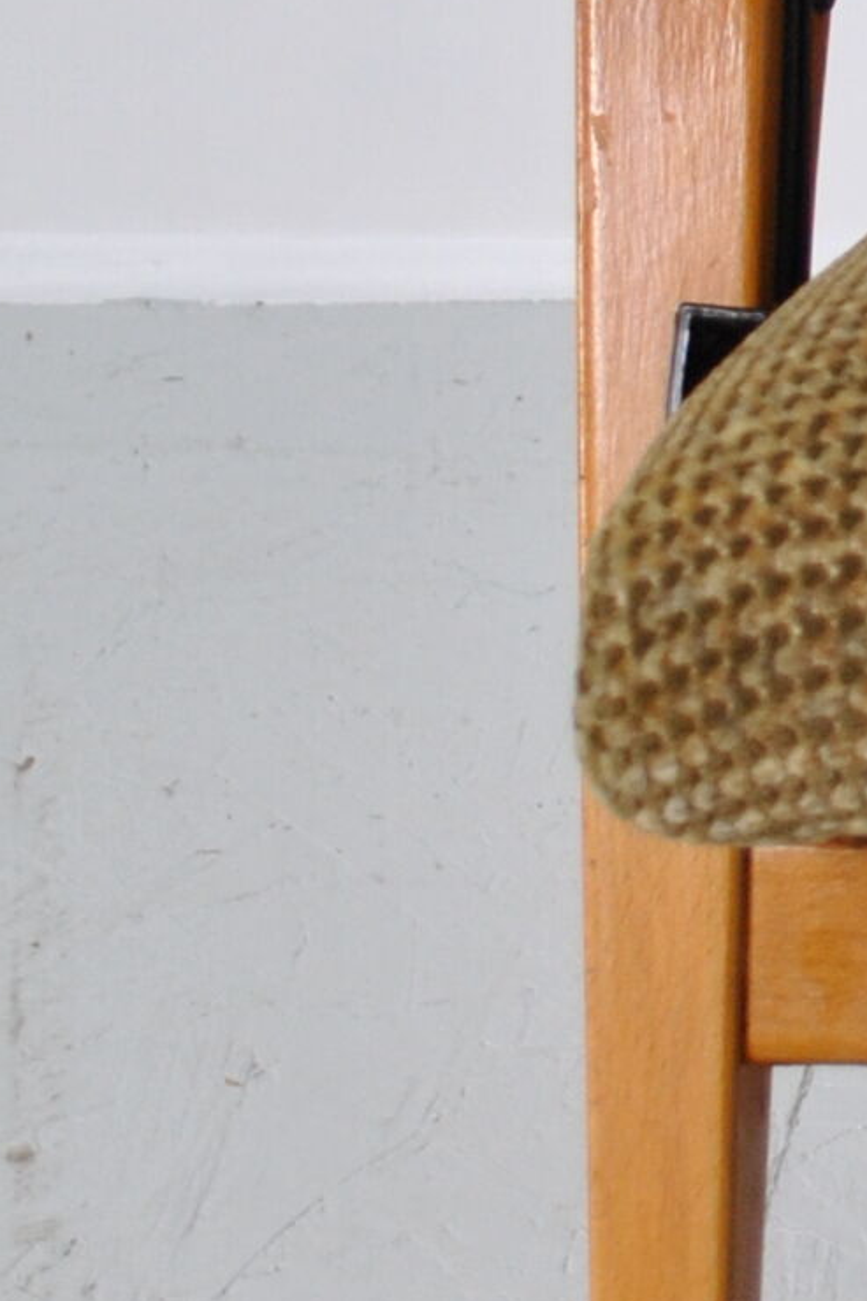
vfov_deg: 11.8
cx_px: 1773
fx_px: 6252
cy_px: 116
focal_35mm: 173
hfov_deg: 7.6
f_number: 4
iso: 280
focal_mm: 22
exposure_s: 1/30
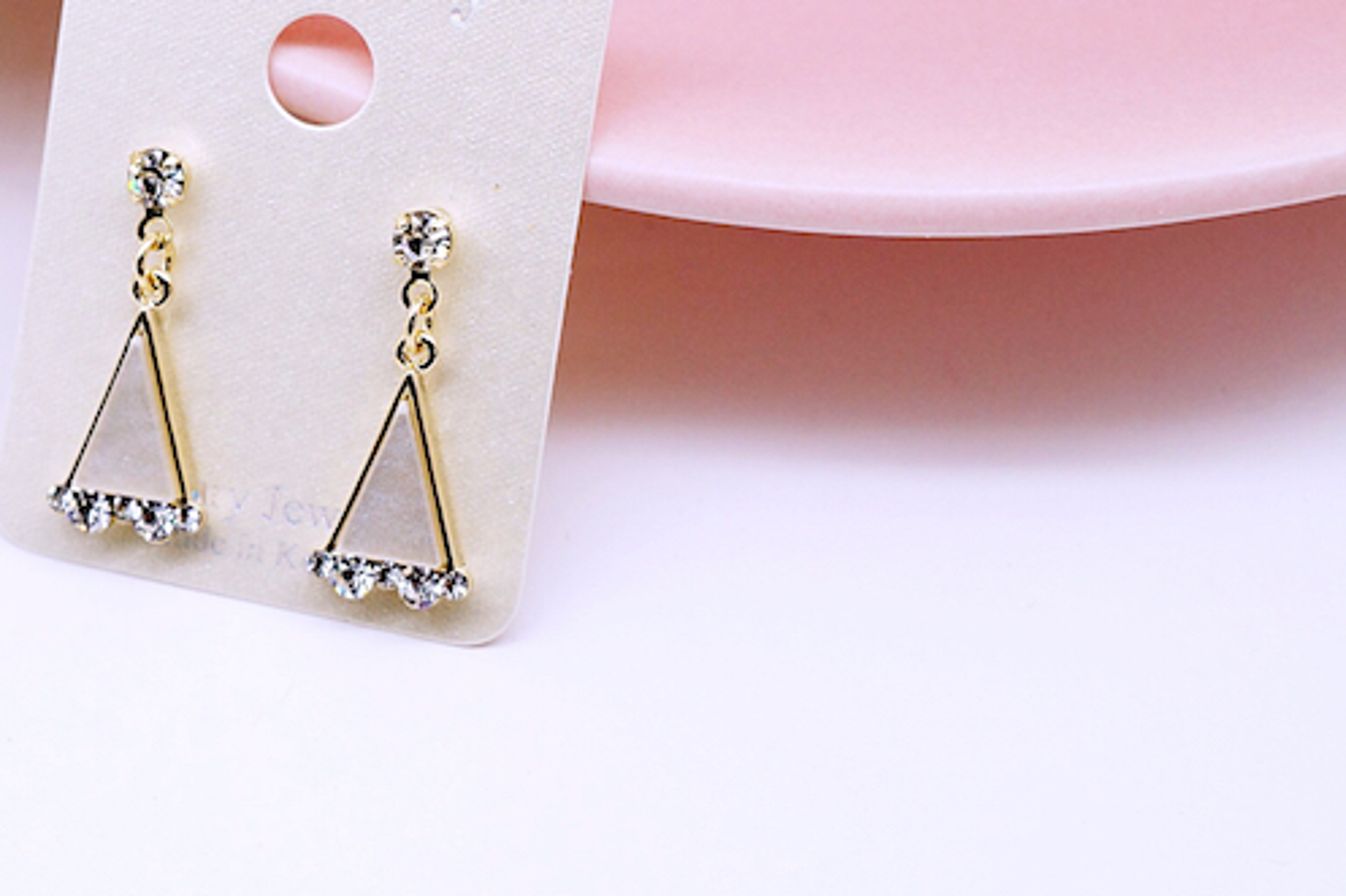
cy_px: 282
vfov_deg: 11.0
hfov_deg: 16.3
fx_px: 4663
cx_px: 339
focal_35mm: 125
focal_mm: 55
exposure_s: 1/250
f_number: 9
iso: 800
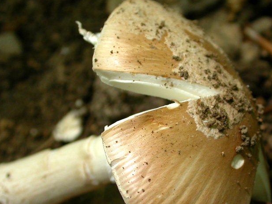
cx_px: 184
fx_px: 802
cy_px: 130
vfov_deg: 14.5
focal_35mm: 102
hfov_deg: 19.2
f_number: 3.4
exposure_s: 1/60
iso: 100
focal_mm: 15.3
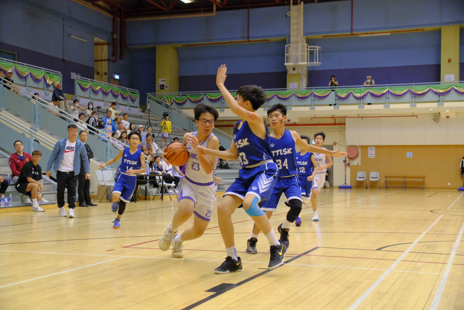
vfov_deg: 28.1
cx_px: 232
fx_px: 619
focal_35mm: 48
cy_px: 155
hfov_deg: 41.1
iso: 6400
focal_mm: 32.1
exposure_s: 1/340
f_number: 4
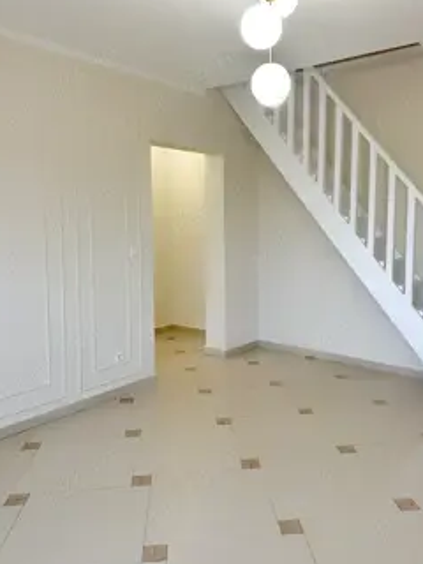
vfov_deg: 59.8
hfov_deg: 46.6
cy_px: 252
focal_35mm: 30
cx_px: 245
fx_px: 489
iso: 125
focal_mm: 6.86
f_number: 1.78
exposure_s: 1/100
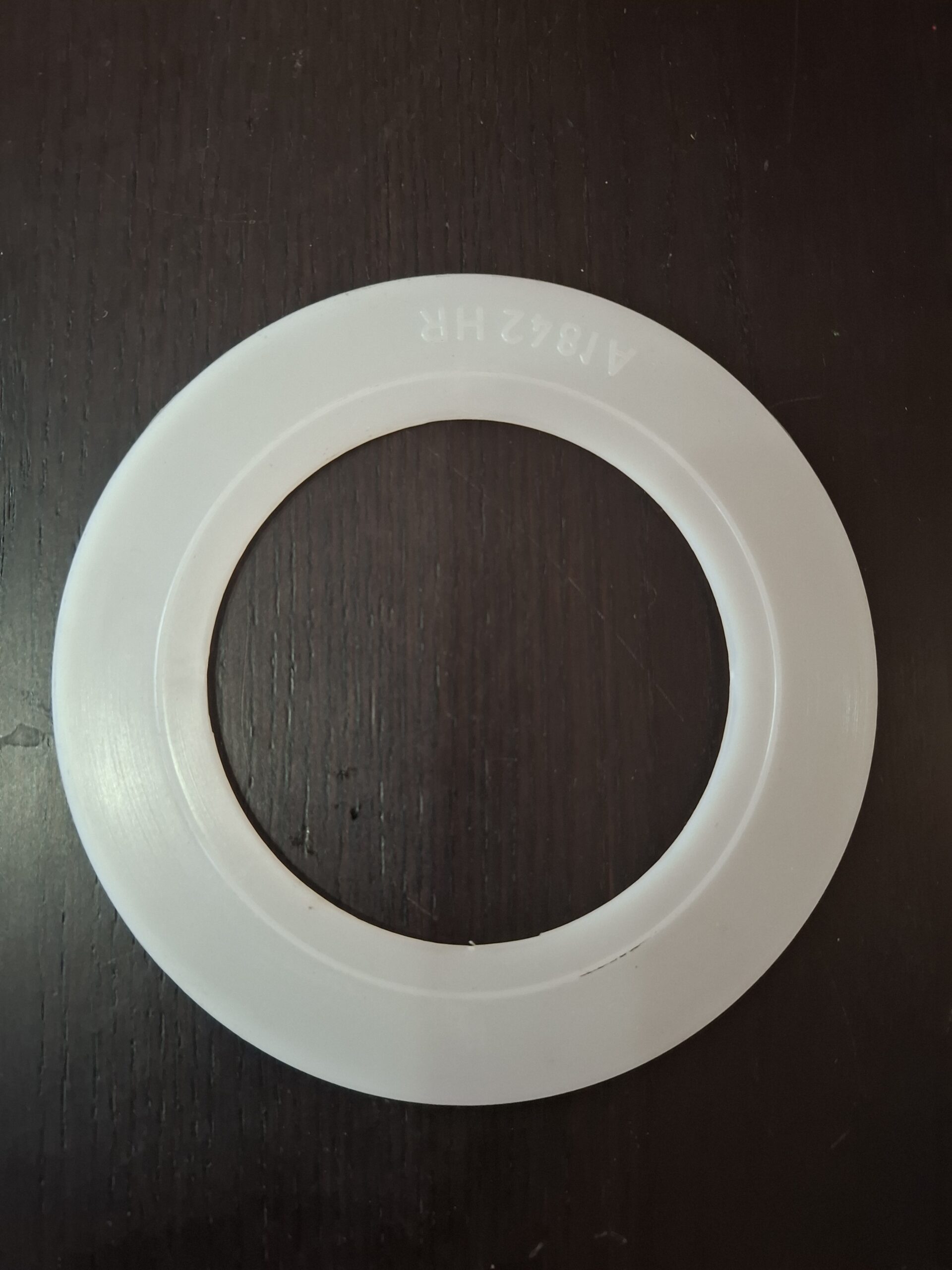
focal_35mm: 23
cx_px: 476
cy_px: 635
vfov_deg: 73.9
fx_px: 843
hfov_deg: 58.9
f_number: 1.8
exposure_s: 1/25
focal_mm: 5.54
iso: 400
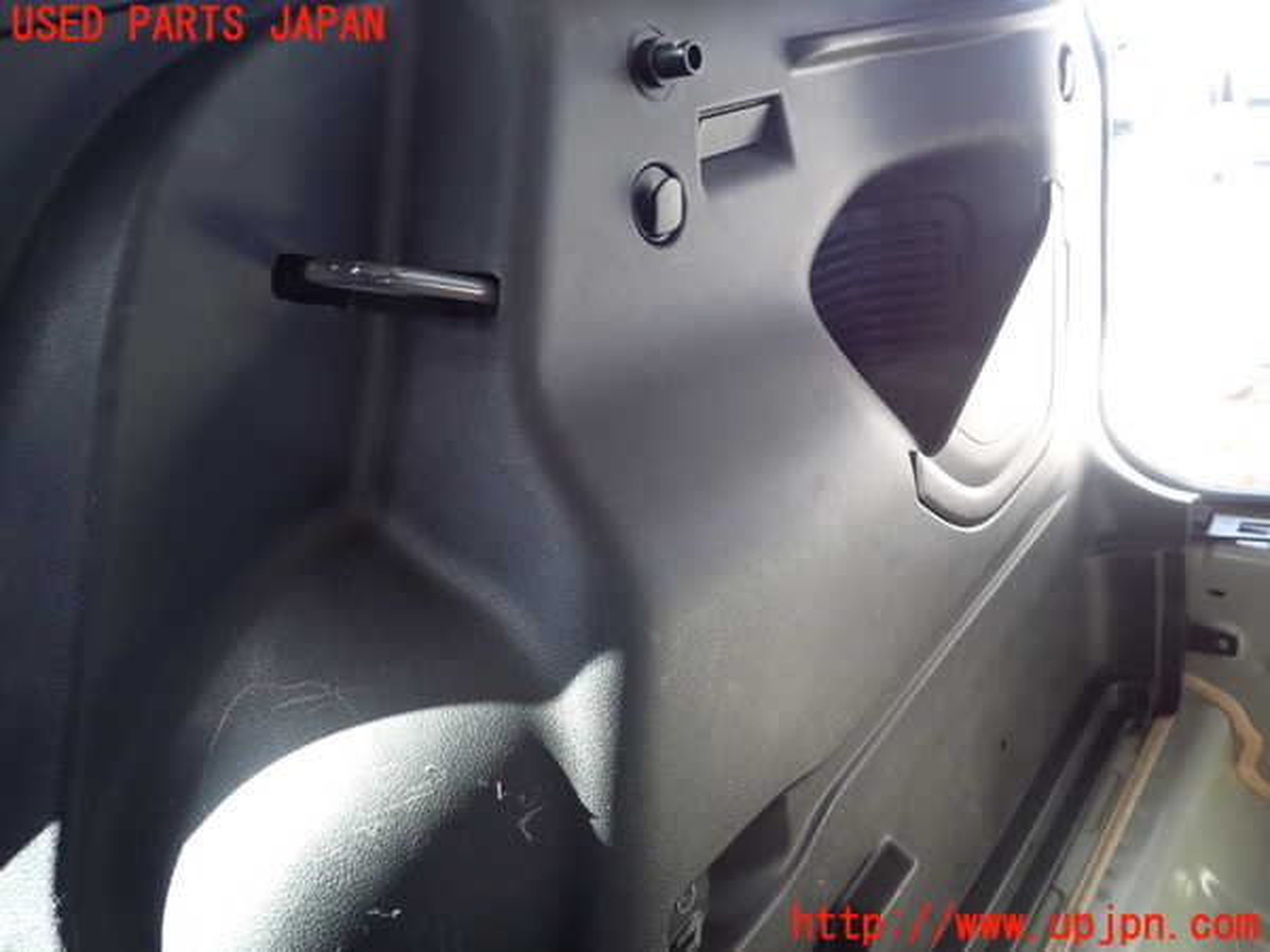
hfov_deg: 69.4
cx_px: 635
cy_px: 476
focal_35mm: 25
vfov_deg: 54.9
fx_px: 917
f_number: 2
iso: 200
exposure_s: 1/50
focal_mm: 4.5
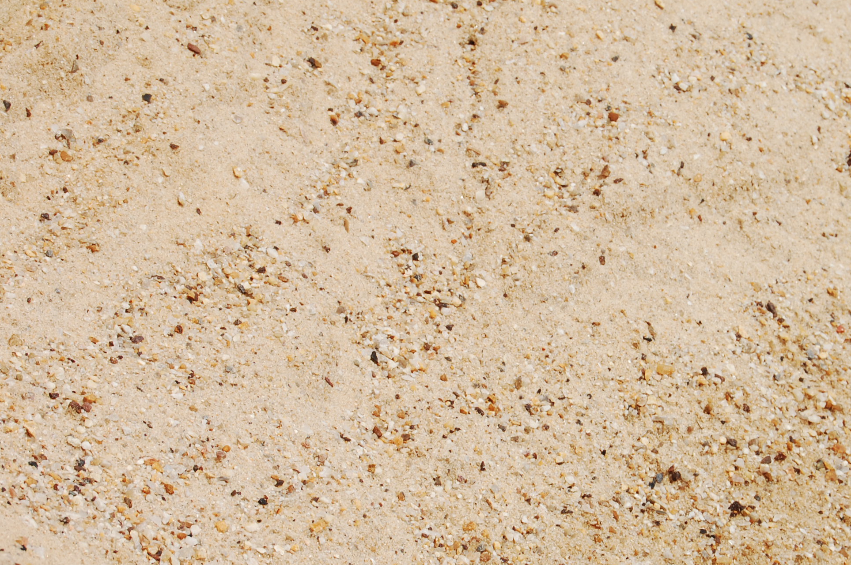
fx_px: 3041
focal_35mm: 129
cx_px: 543
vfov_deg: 10.6
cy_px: 337
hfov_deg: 15.9
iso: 200
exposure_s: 1/500
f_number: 11
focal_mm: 55
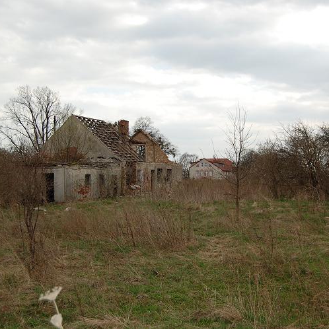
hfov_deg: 28.8
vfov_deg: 28.8
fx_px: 641
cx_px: 177
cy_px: 164
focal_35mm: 60
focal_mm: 31
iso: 200
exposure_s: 1/400
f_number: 5.6
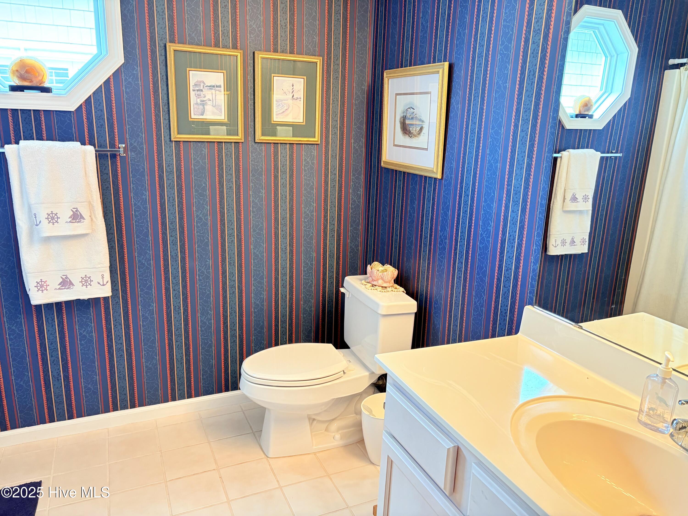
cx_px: 344
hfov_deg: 67.3
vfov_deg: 53.1
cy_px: 258
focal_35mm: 26
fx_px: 517
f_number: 1.6
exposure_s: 1/60
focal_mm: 5.96
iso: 160
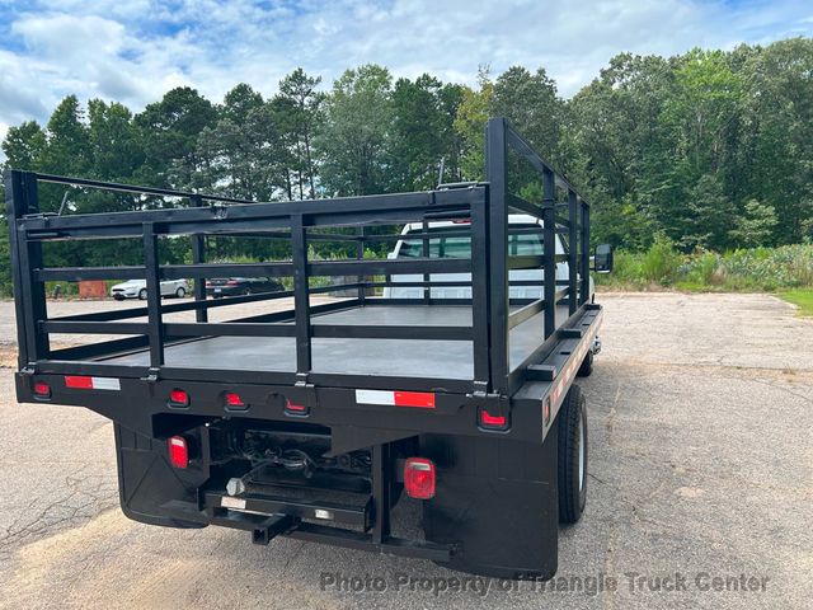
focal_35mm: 26
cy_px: 305
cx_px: 406
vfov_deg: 53.1
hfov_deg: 67.3
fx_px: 611
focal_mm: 5.7
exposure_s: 1/1531
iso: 50
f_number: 1.5
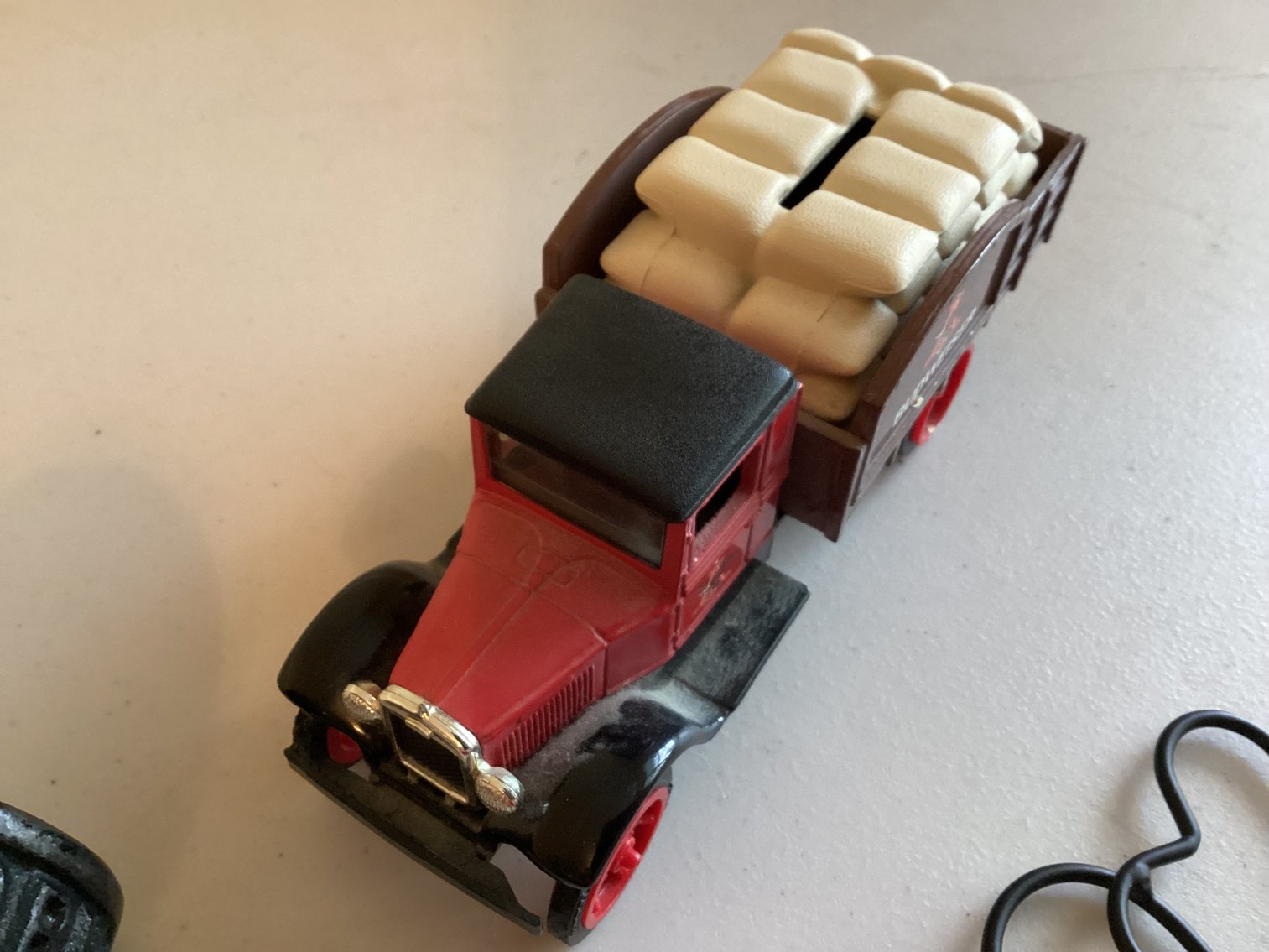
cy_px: 476
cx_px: 634
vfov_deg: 45.4
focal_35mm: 31
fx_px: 1137
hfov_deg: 58.3
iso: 320
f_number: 2.4
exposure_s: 1/40
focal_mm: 3.3
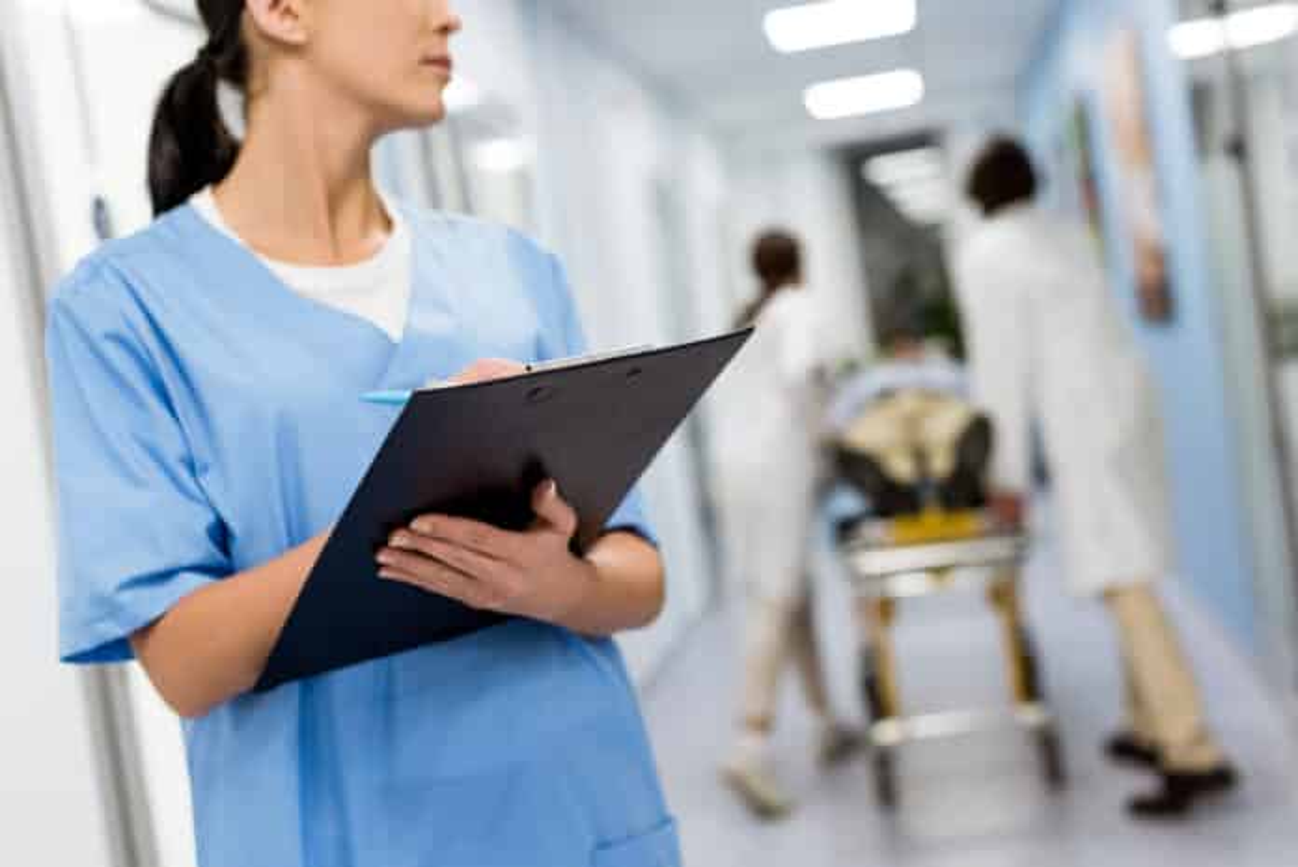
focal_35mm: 50
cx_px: 649
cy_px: 434
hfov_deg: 39.6
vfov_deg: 27.0
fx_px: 1804
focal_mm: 50
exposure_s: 1/100
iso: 400
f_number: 3.2
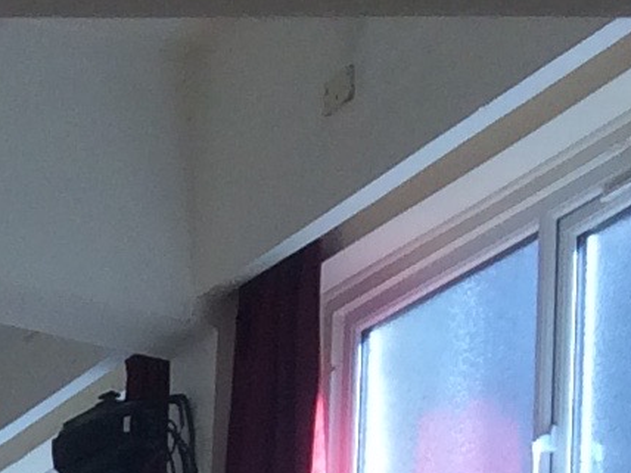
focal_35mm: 221
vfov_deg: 6.1
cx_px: -1488
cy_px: 1566
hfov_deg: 7.5
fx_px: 4029
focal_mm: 4.15
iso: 32
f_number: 2.2
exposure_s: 1/147
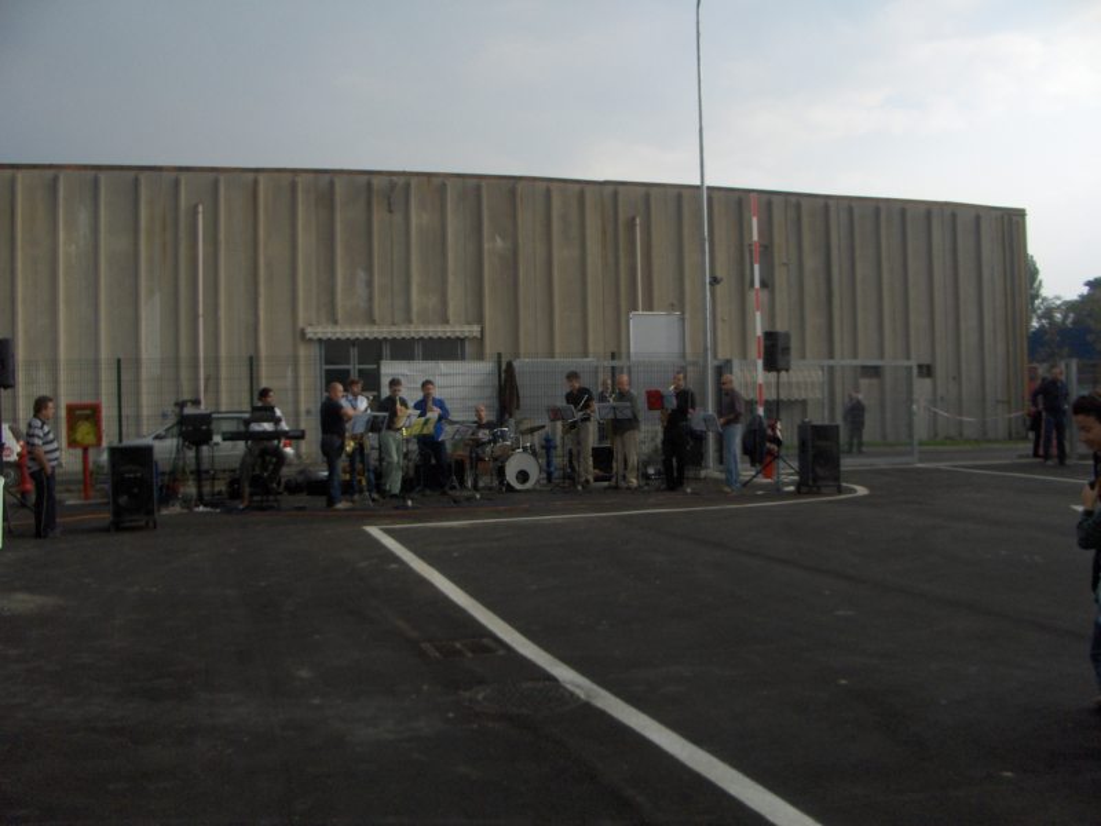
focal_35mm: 35
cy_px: 413
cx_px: 550
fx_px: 1113
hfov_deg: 52.6
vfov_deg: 40.7
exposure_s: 1/376
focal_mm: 5.8
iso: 100
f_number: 4.3
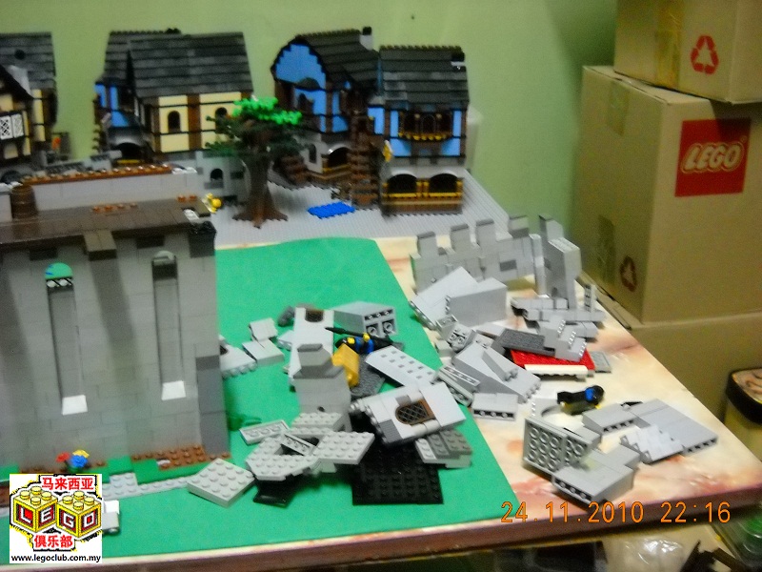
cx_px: 381
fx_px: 903
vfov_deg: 35.1
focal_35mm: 41
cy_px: 286
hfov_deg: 45.8
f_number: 3.1
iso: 800
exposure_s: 1/8
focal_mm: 6.72
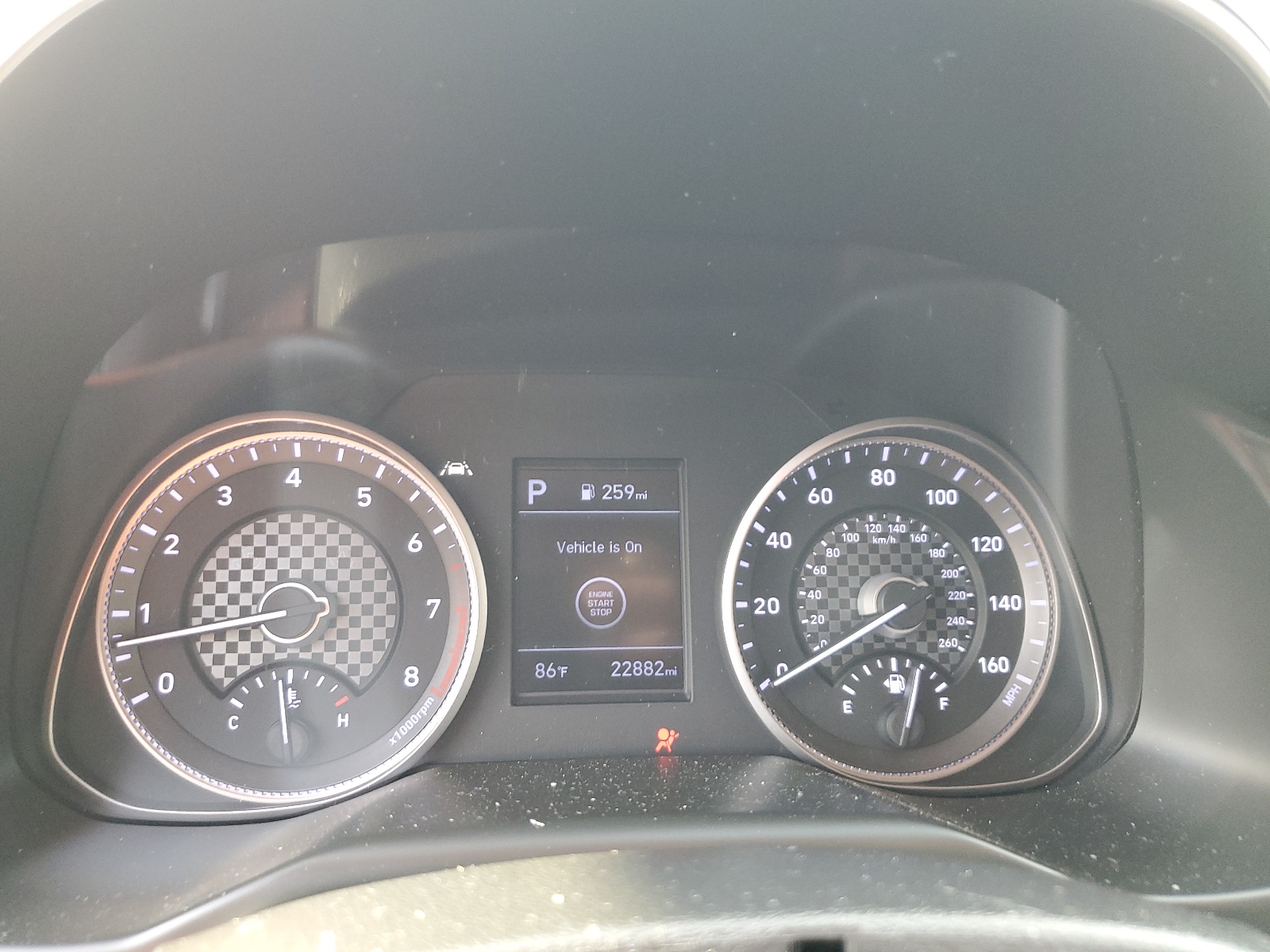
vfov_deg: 53.1
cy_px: 476
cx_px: 635
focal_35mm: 26
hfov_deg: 67.3
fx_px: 954
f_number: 1.5
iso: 144
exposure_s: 1/60.2
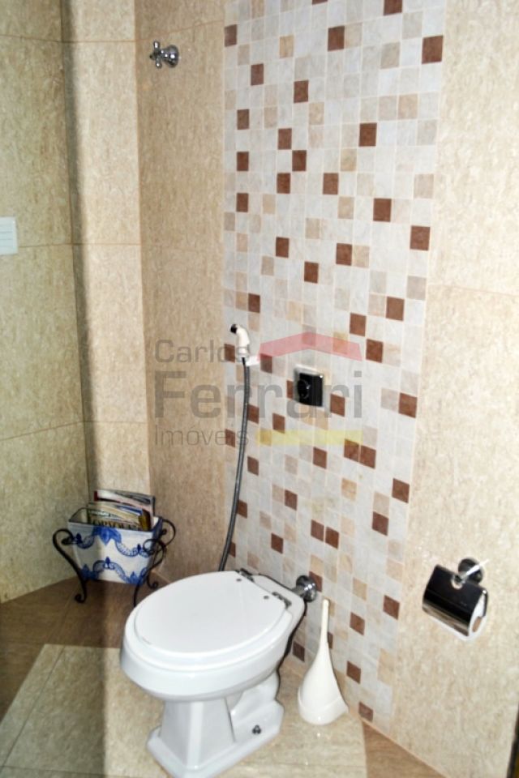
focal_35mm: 33
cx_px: 260
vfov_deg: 57.2
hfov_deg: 40.0
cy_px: 389
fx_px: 714
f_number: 8
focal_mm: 22
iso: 110
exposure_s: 1/60
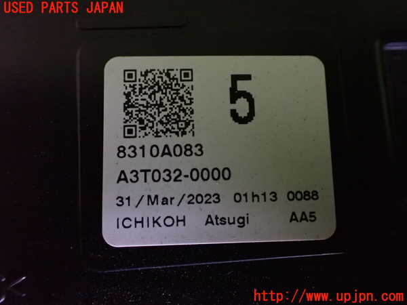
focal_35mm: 30
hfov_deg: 60.0
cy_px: 152
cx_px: 204
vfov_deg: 46.8
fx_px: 353
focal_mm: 5.4
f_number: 2.3
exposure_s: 1/30
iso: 1250
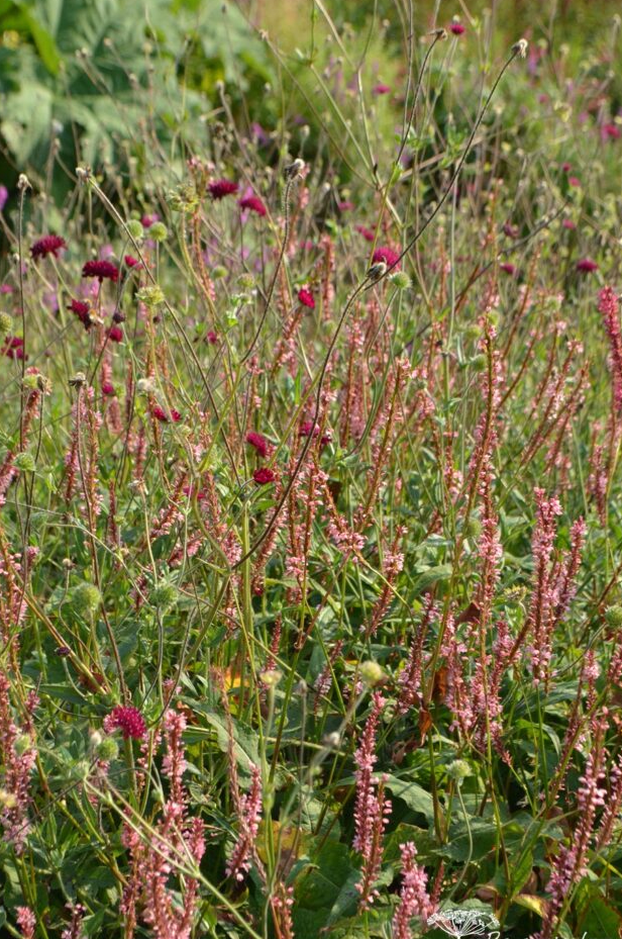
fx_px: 2237
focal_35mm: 86
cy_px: 462
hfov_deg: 15.8
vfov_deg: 23.7
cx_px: 285
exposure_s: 1/800
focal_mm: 52
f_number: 9
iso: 640
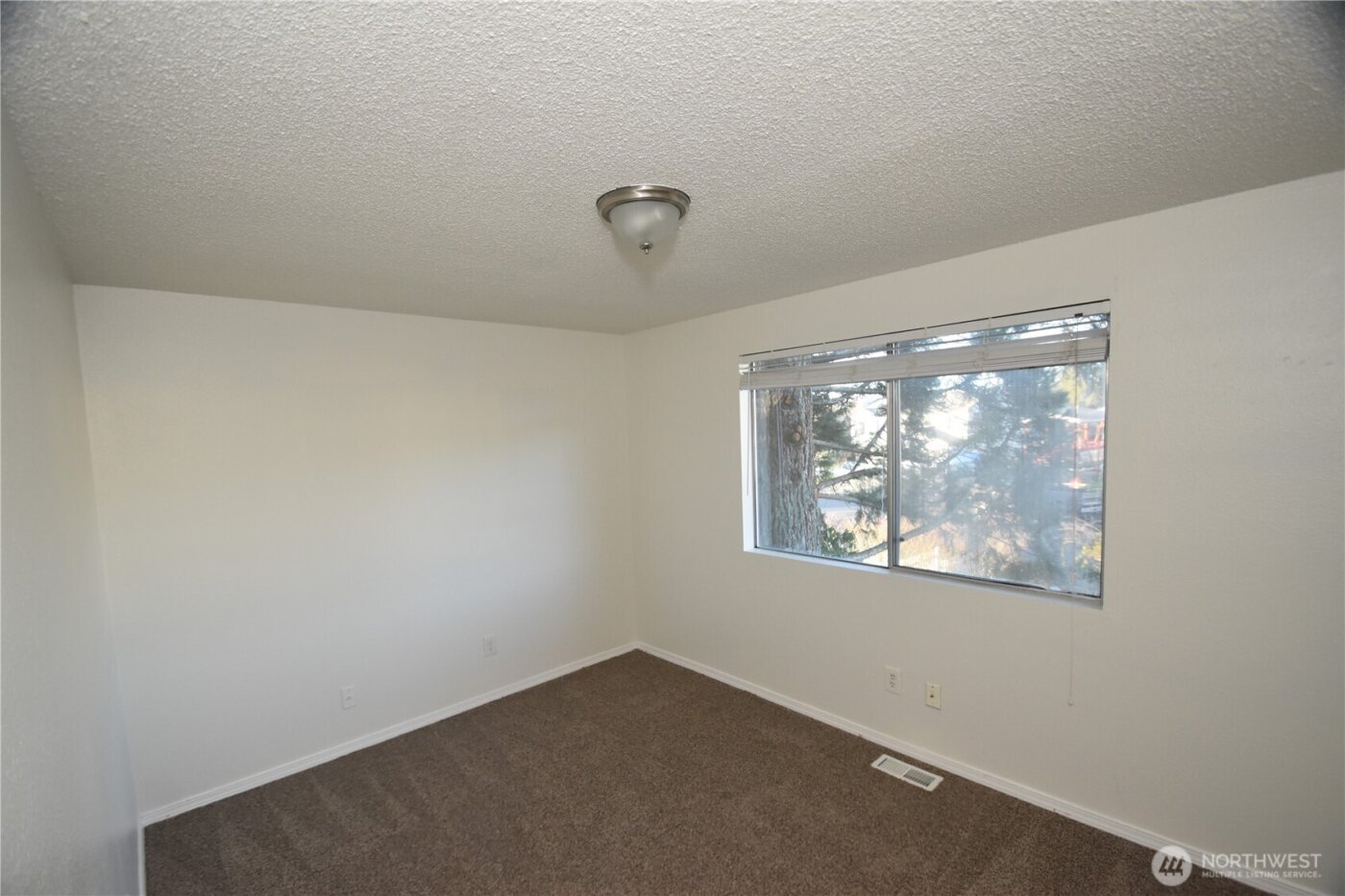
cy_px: 448
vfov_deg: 77.3
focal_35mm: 15
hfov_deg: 100.4
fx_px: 560
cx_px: 672
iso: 800
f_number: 4
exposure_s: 1/125
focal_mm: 10
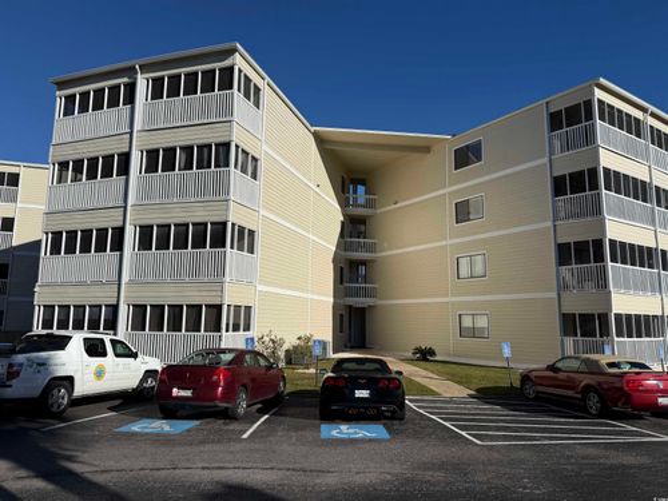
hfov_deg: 71.6
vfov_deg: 56.8
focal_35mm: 24
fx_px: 463
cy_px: 250
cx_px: 334
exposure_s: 1/9091
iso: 80
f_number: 1.78
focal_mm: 6.76
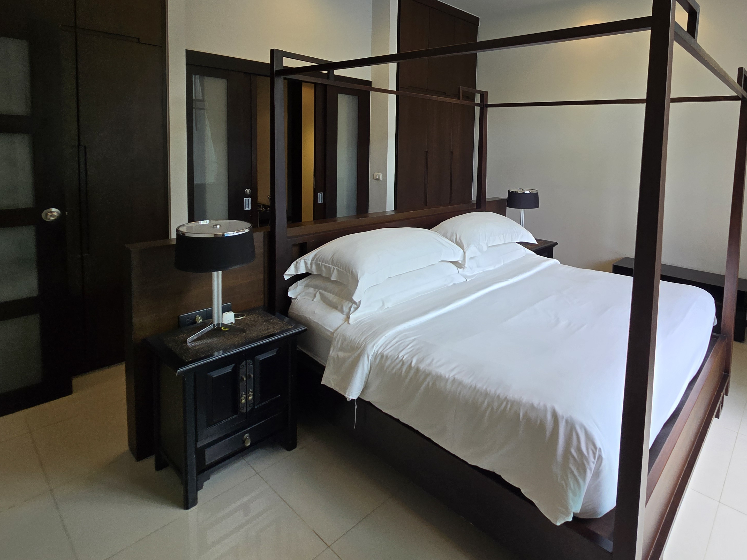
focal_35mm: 18
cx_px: 502
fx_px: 388
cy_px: 177
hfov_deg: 84.5
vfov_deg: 69.1
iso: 64
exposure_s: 1/100
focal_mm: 2.2
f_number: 2.2
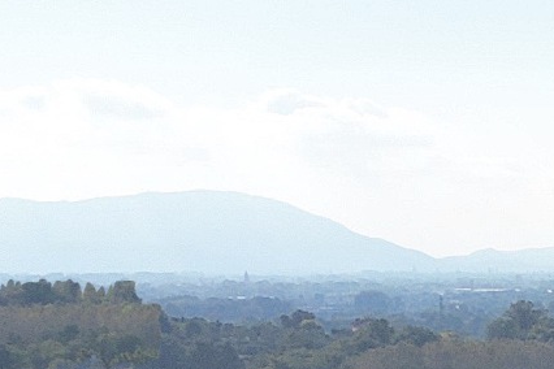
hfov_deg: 12.6
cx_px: 975
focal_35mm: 150
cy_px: 696
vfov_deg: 8.7
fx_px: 2308
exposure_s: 1/5000
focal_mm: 6.72
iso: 100
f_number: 1.7
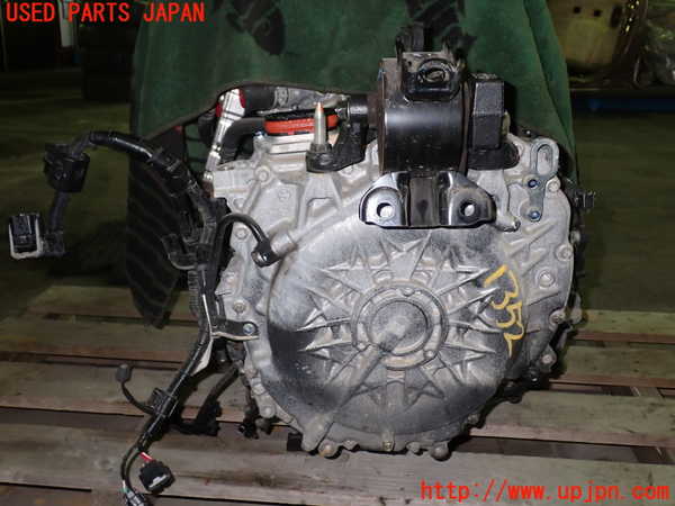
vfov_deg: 37.7
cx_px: 338
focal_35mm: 38
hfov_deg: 49.0
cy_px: 253
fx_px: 741
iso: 200
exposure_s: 1/40
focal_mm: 6.83
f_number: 2.7
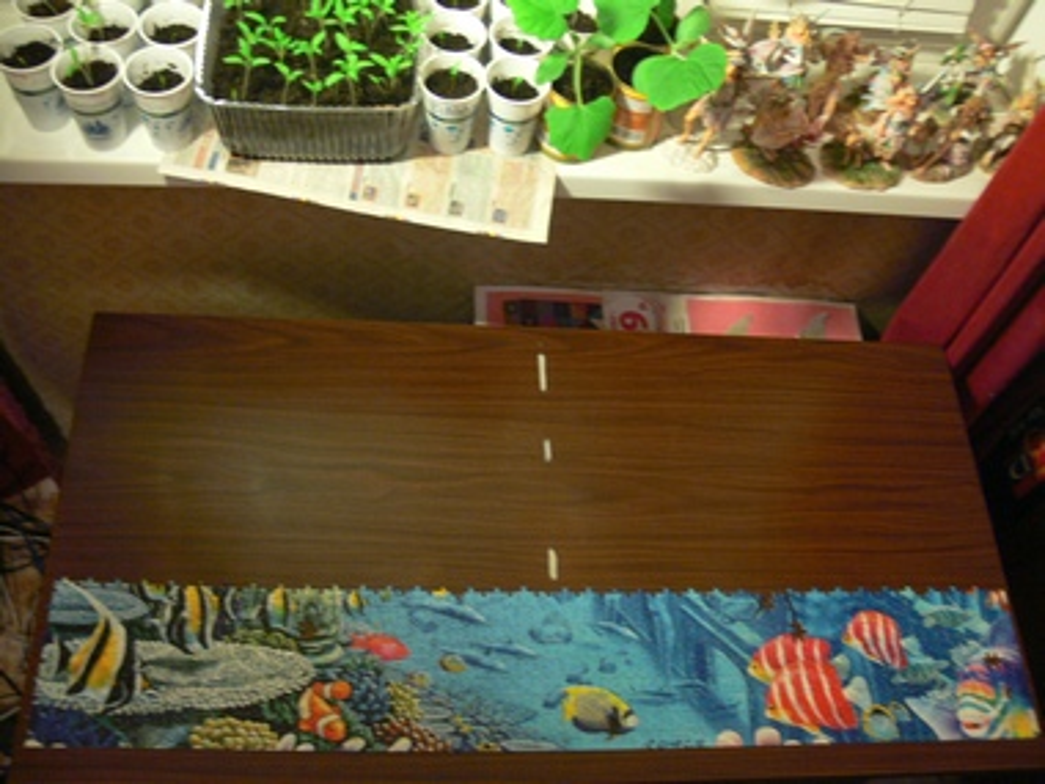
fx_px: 1057
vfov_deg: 40.7
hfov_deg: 52.6
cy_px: 392
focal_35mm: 35
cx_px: 522
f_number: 2.8
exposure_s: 1/4
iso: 200
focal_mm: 7.4
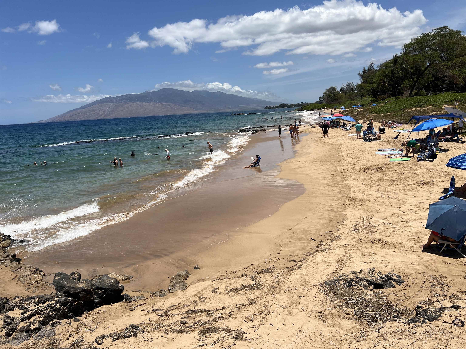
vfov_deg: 53.1
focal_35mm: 26
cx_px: 233
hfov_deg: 67.3
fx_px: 350
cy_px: 174
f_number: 1.5
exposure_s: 1/7463
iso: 50
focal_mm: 5.7
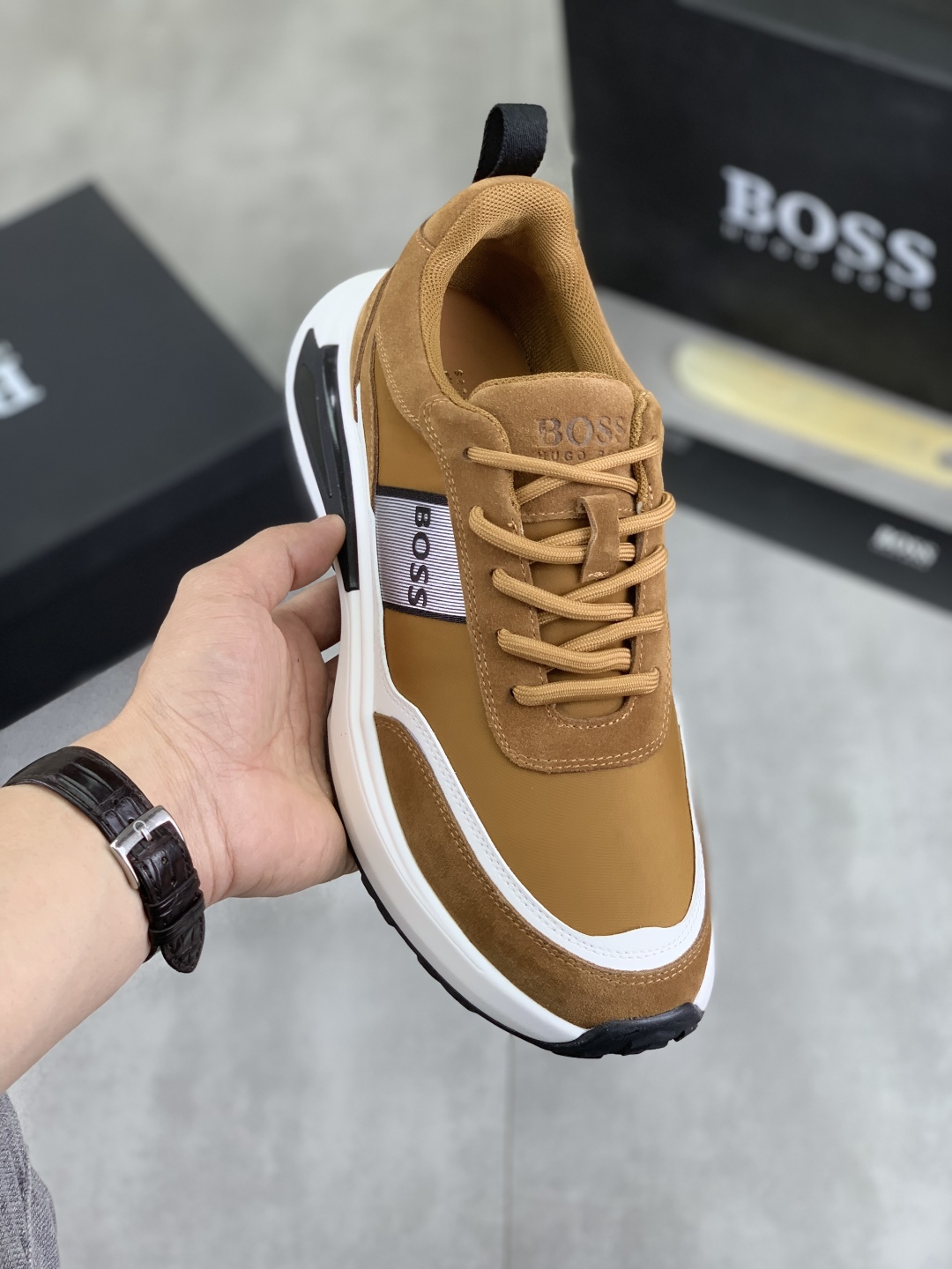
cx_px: 476
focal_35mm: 52
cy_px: 634
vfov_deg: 36.8
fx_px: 1907
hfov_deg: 28.0
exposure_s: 1/100
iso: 25
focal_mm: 6
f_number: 2.4
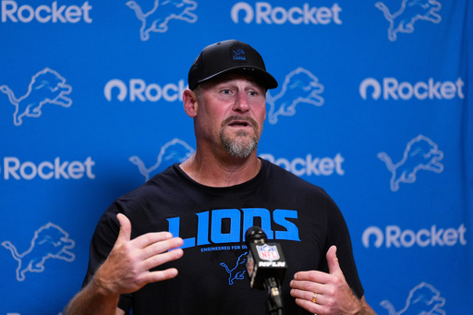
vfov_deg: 7.6
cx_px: 236
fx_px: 2364
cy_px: 158
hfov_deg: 11.4
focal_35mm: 180
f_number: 2.8
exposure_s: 1/400
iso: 2500
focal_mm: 180
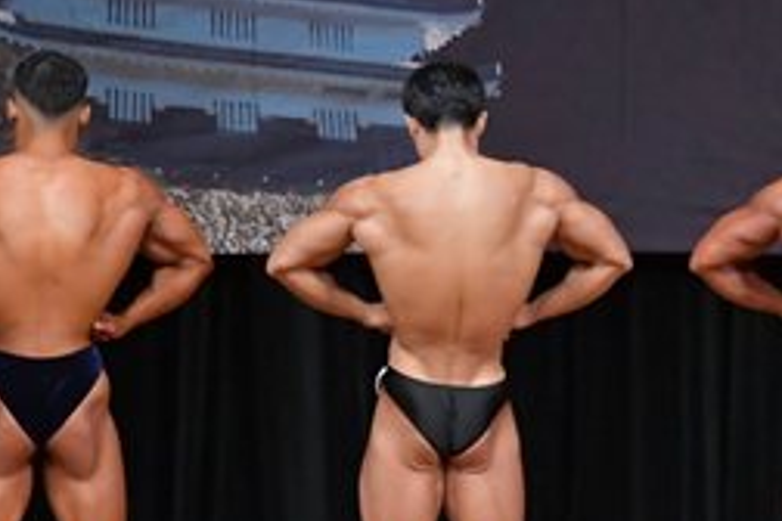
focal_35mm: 462
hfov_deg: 4.4
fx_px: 10035
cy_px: 273
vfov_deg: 3.0
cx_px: -247
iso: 5000
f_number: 5.6
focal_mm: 100
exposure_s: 1/400
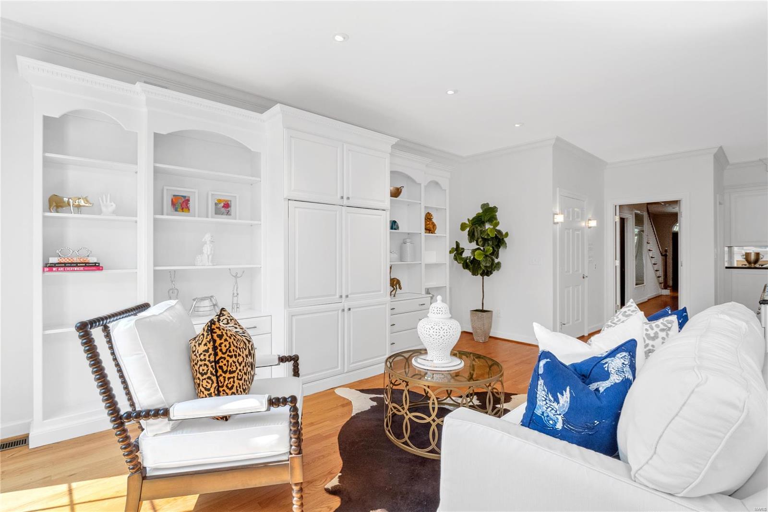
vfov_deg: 73.7
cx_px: 384
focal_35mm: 16
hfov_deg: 96.7
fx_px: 341
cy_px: 256
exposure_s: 1/60
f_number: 7.1
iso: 400
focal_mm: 8
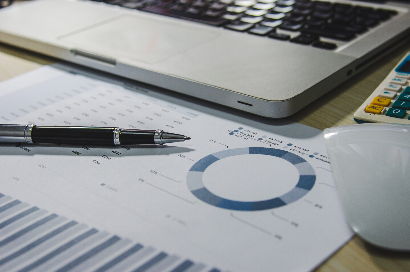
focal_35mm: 60
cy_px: 136
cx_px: 205
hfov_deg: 33.5
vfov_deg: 22.5
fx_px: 682
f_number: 4.5
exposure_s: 1/80
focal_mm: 40
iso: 400
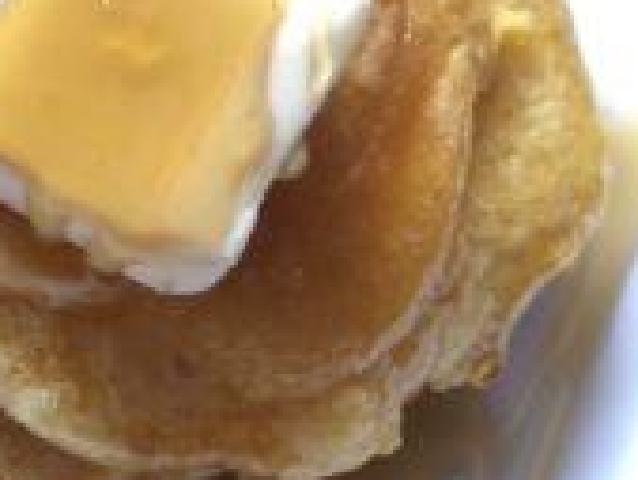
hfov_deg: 29.3
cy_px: 153
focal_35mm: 62
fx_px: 1144
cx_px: 13
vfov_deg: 23.6
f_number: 1.8
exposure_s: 1/30
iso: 25
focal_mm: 4
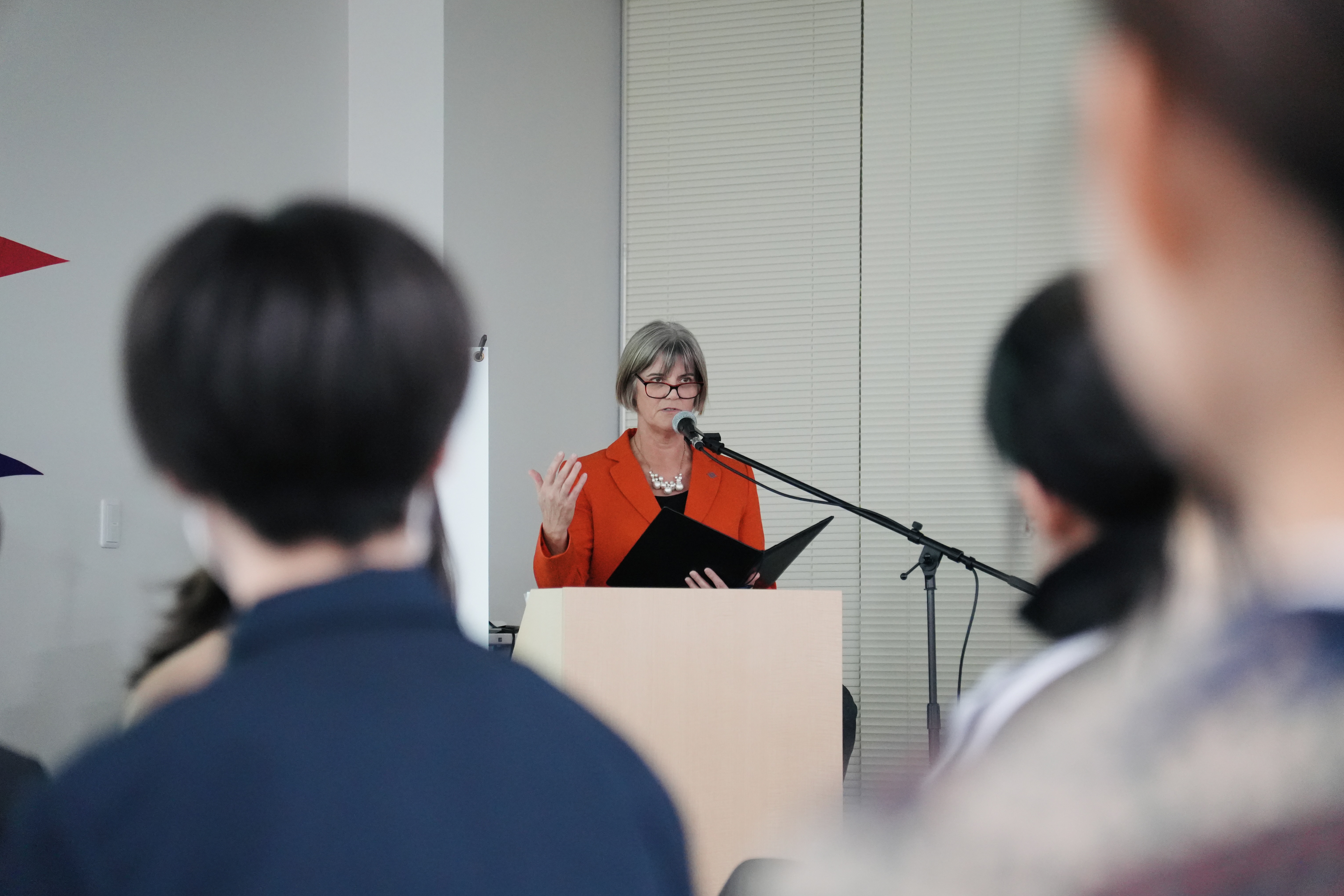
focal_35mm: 106
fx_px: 3957
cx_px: 678
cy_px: 446
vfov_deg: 12.9
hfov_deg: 19.3
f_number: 2.8
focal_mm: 70
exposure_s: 1/200
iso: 4000
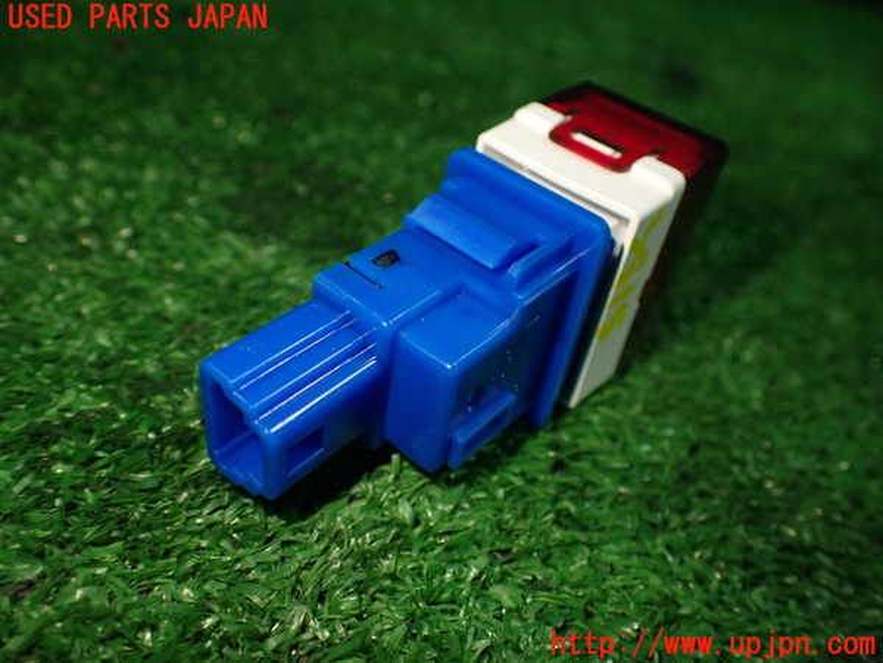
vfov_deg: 46.8
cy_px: 332
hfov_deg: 60.0
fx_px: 765
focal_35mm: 30
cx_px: 442
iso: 250
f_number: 2.3
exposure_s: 1/125
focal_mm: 5.4
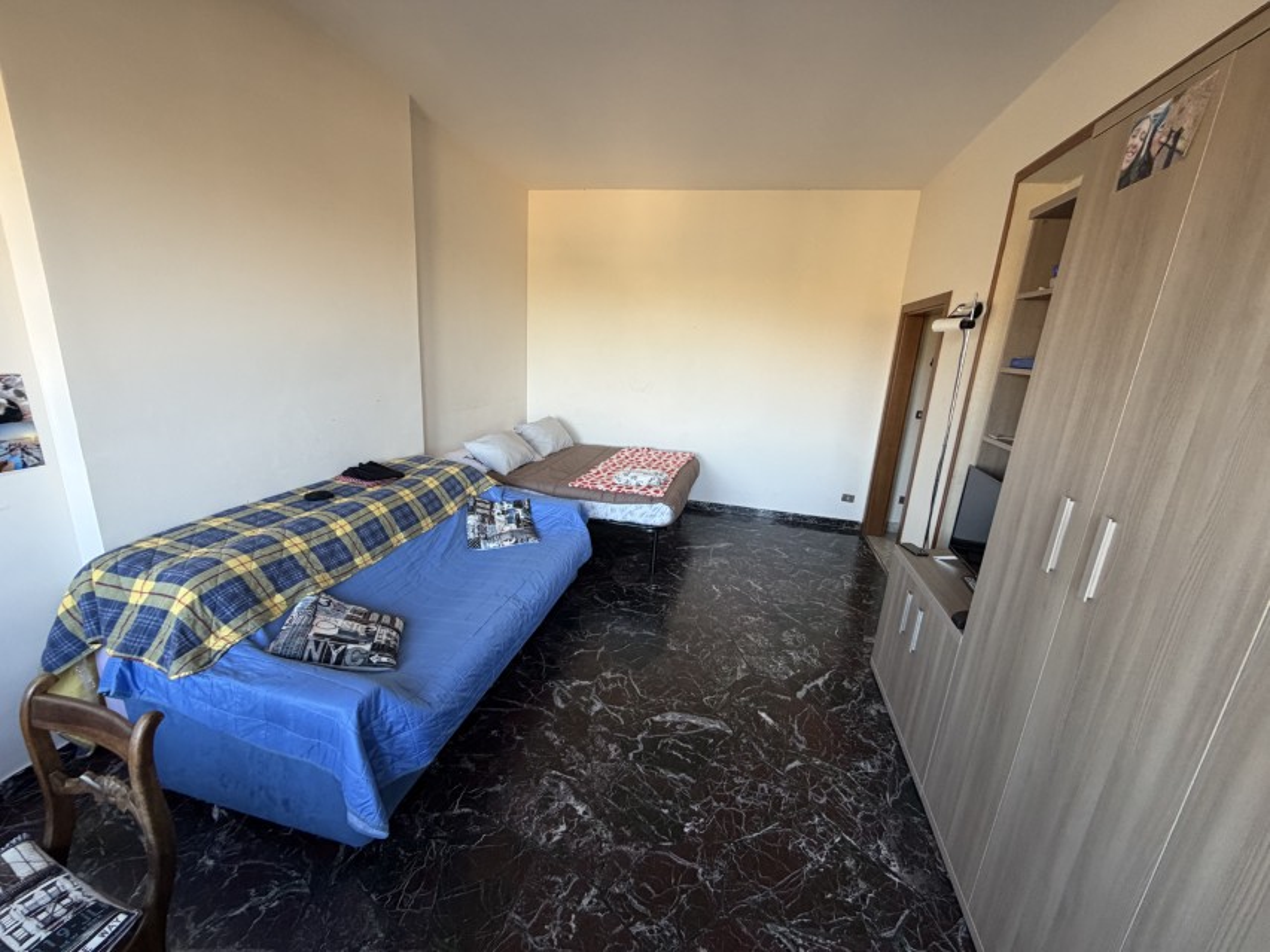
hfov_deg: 102.1
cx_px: 635
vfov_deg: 85.7
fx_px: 514
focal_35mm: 14
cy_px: 476
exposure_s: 1/121
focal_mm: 2.22
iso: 250
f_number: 2.2
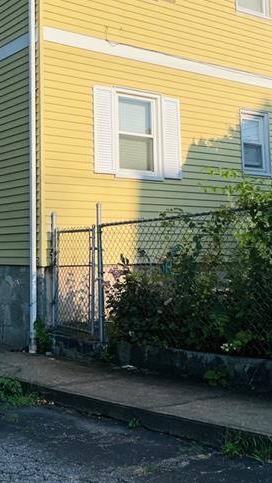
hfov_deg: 26.0
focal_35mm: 45
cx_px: 46
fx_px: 576
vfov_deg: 45.2
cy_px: 192
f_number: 1.6
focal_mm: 4.2
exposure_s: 1/4831
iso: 50
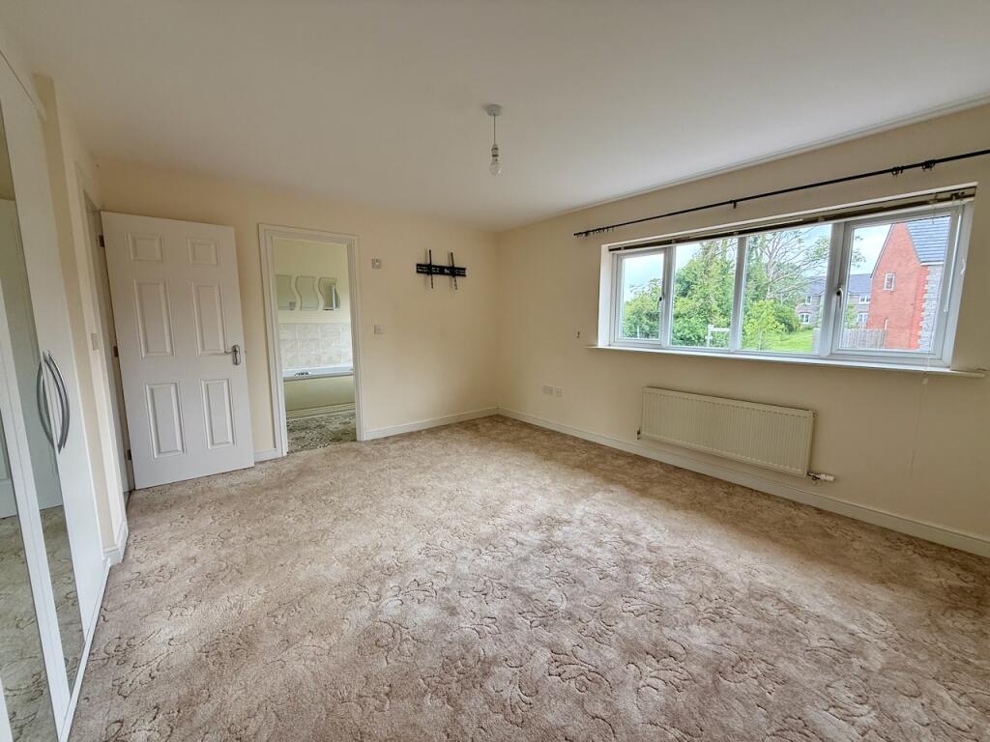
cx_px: 495
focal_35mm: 14
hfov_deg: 102.1
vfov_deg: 85.7
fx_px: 400
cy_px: 371
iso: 64
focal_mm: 2.22
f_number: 2.2
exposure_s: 1/99
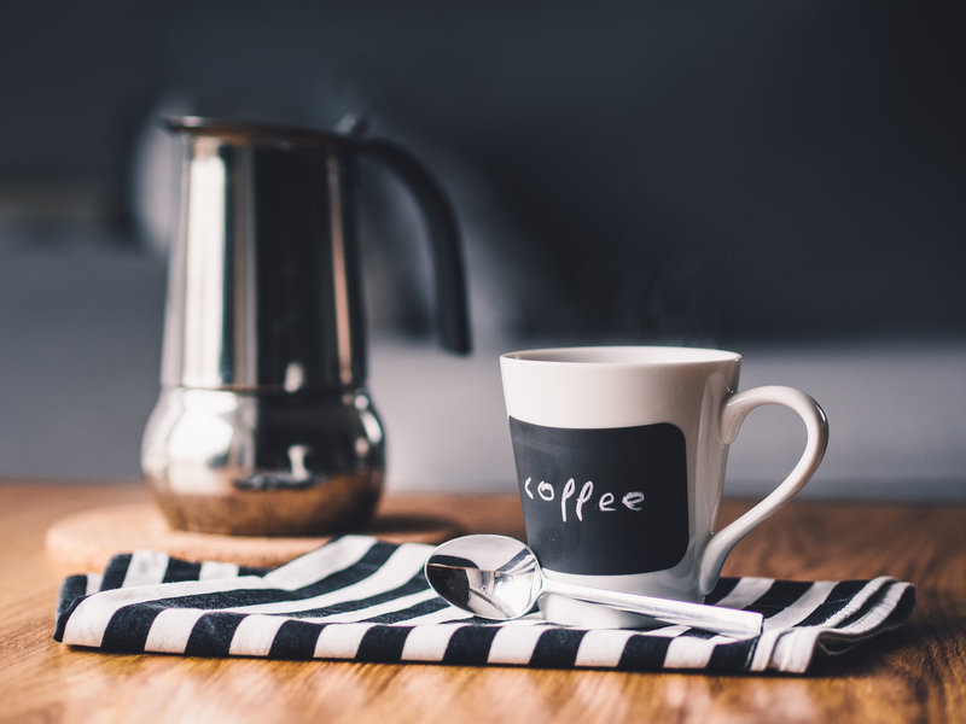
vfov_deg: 16.4
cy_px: 362
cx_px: 483
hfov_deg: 21.8
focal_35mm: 90
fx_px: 2512
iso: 200
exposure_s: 1/125
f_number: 1.8
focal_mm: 45
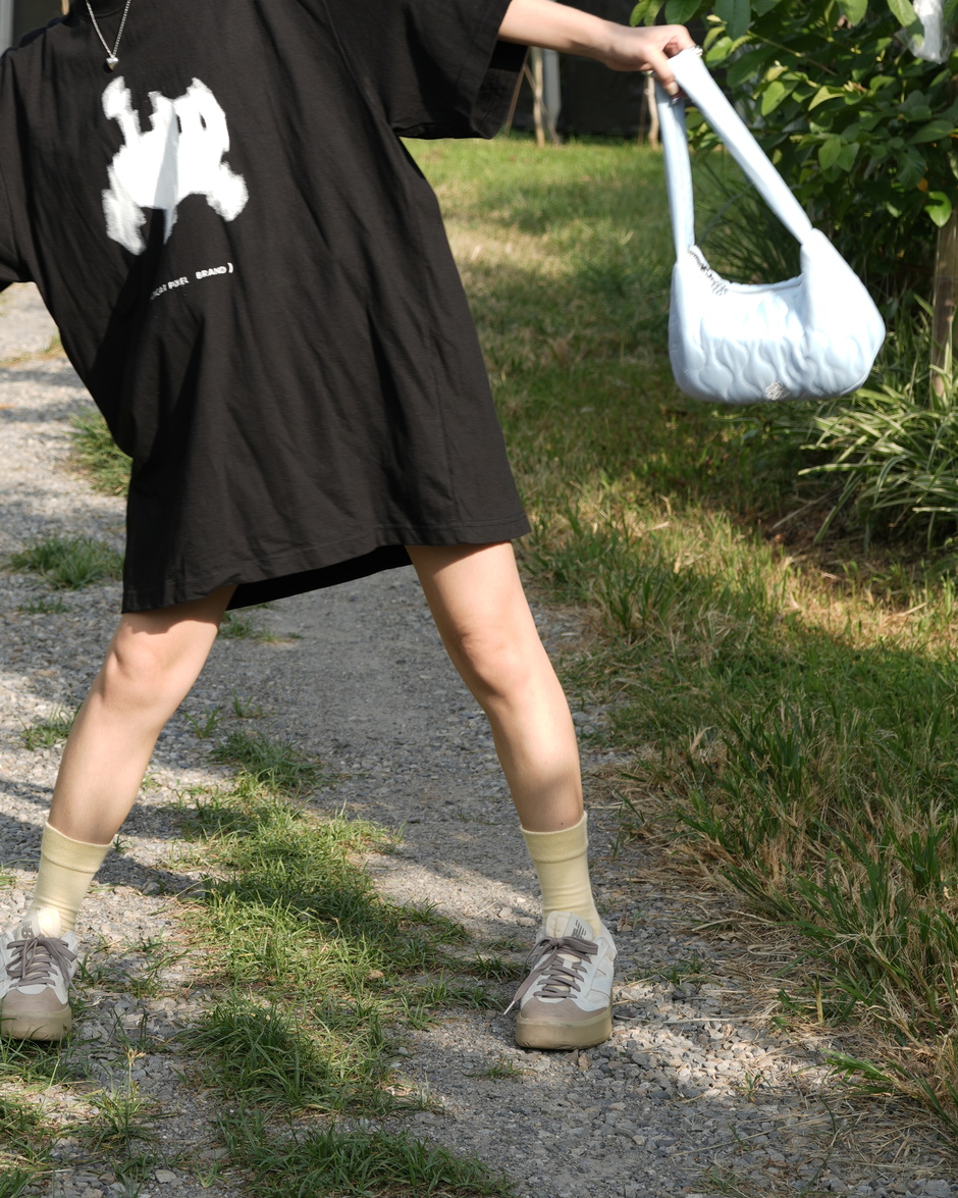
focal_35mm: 115
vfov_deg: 16.6
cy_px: 206
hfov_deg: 13.3
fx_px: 4076
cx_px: 161
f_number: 6.3
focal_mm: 60
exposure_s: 1/125
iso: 50
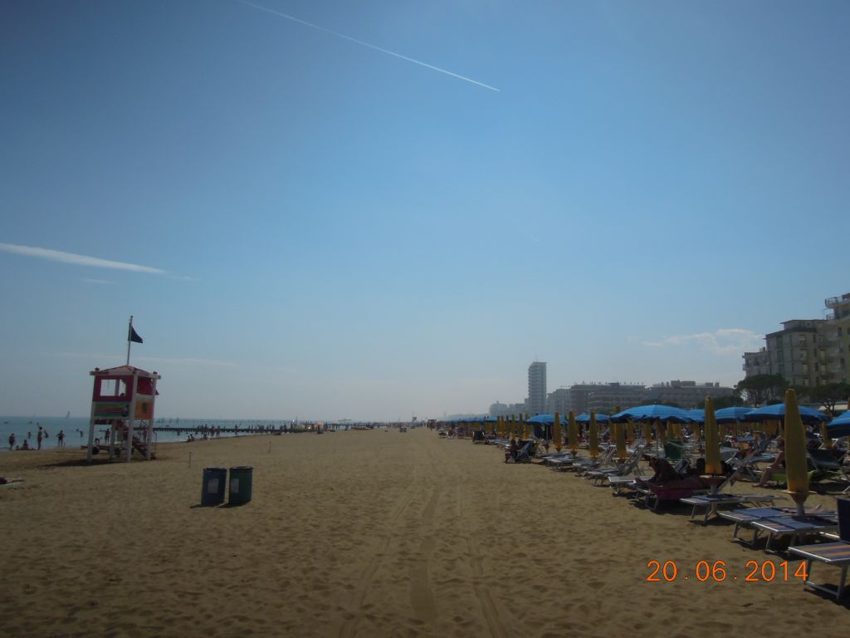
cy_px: 319
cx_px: 425
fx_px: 589
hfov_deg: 71.6
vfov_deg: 56.8
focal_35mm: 24
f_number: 8
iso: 160
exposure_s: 1/1600
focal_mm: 4.3
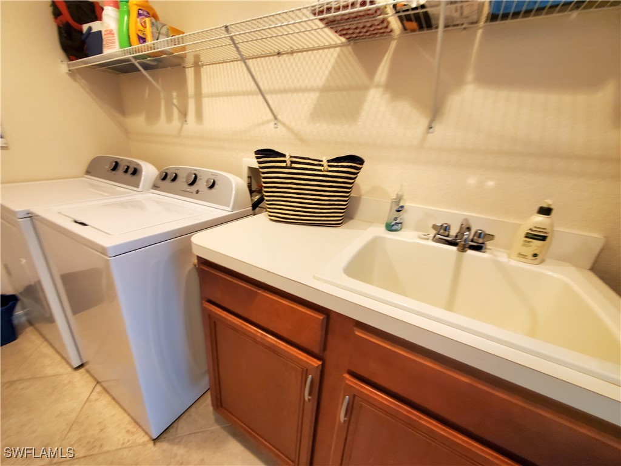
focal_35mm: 13
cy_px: 233
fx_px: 233
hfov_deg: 106.2
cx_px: 310
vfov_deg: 89.9
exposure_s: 1/30
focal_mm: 1.8
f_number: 2.2
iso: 400
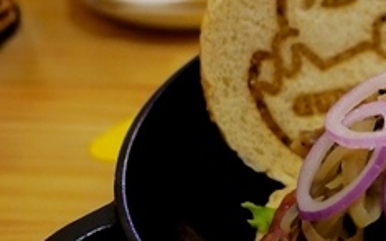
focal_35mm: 87
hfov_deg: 21.3
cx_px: 516
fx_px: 915
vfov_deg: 15.0
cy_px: 164
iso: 200
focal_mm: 15
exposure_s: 1/50
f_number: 1.7
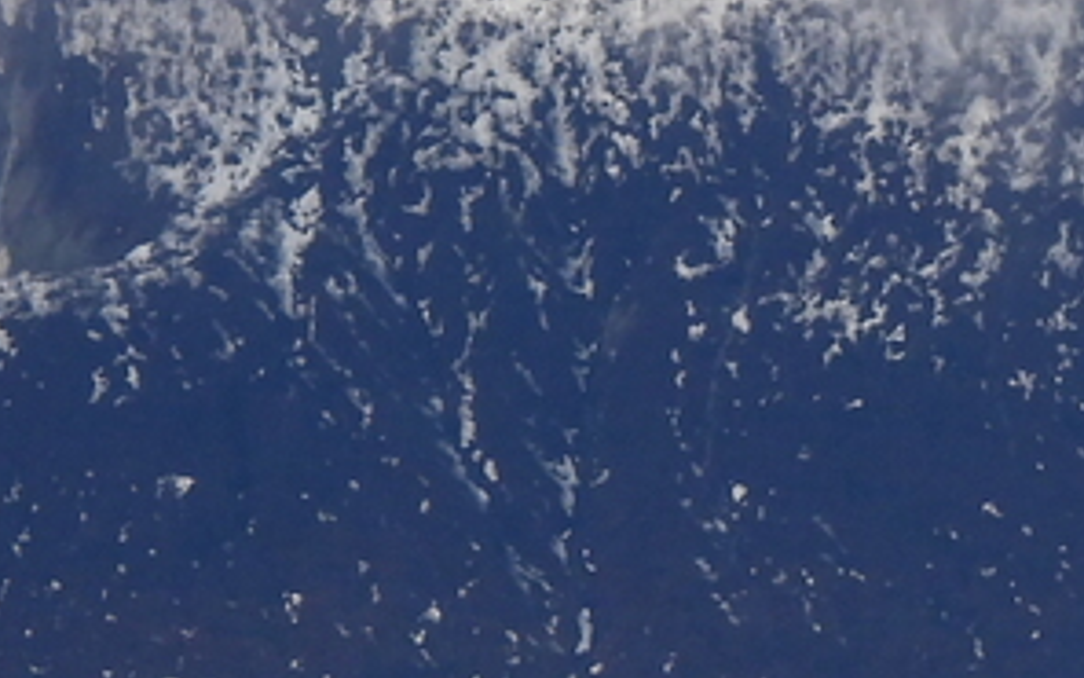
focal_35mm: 2984
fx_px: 88155
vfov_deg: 0.4
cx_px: 1399
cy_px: -553
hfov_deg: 0.7
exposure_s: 1/800
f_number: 5.6
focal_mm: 116
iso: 100
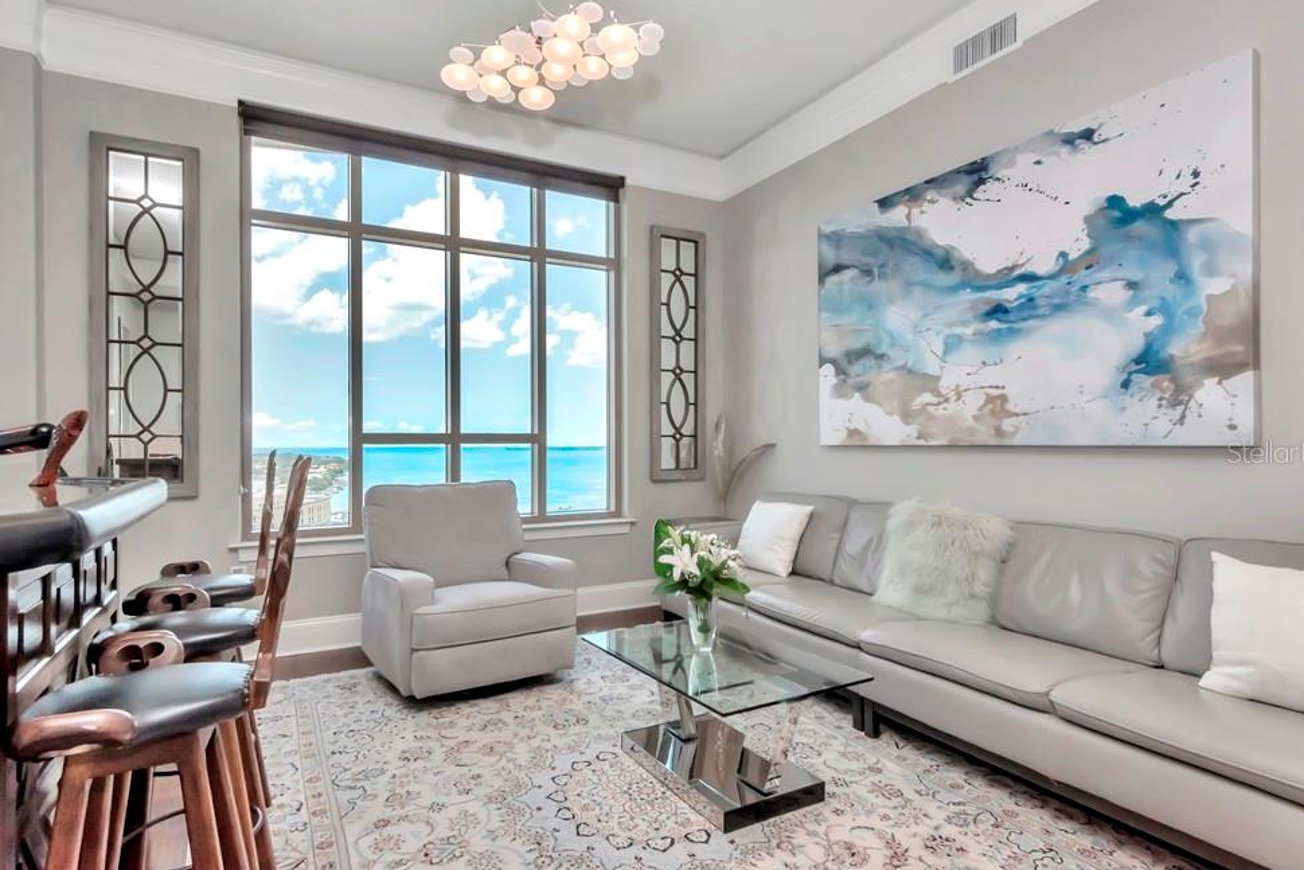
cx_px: 665
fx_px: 688
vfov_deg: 64.5
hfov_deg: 86.9
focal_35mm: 19
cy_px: 452
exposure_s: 1/125
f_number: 16
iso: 1000
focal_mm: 12
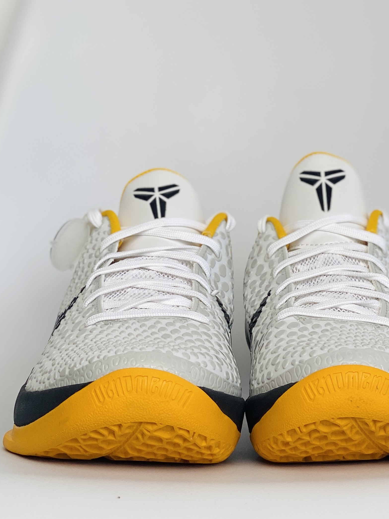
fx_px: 1499
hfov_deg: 14.8
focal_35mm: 100
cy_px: 226
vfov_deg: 19.6
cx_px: 240
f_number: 2
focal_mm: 6
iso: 20
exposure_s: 1/156
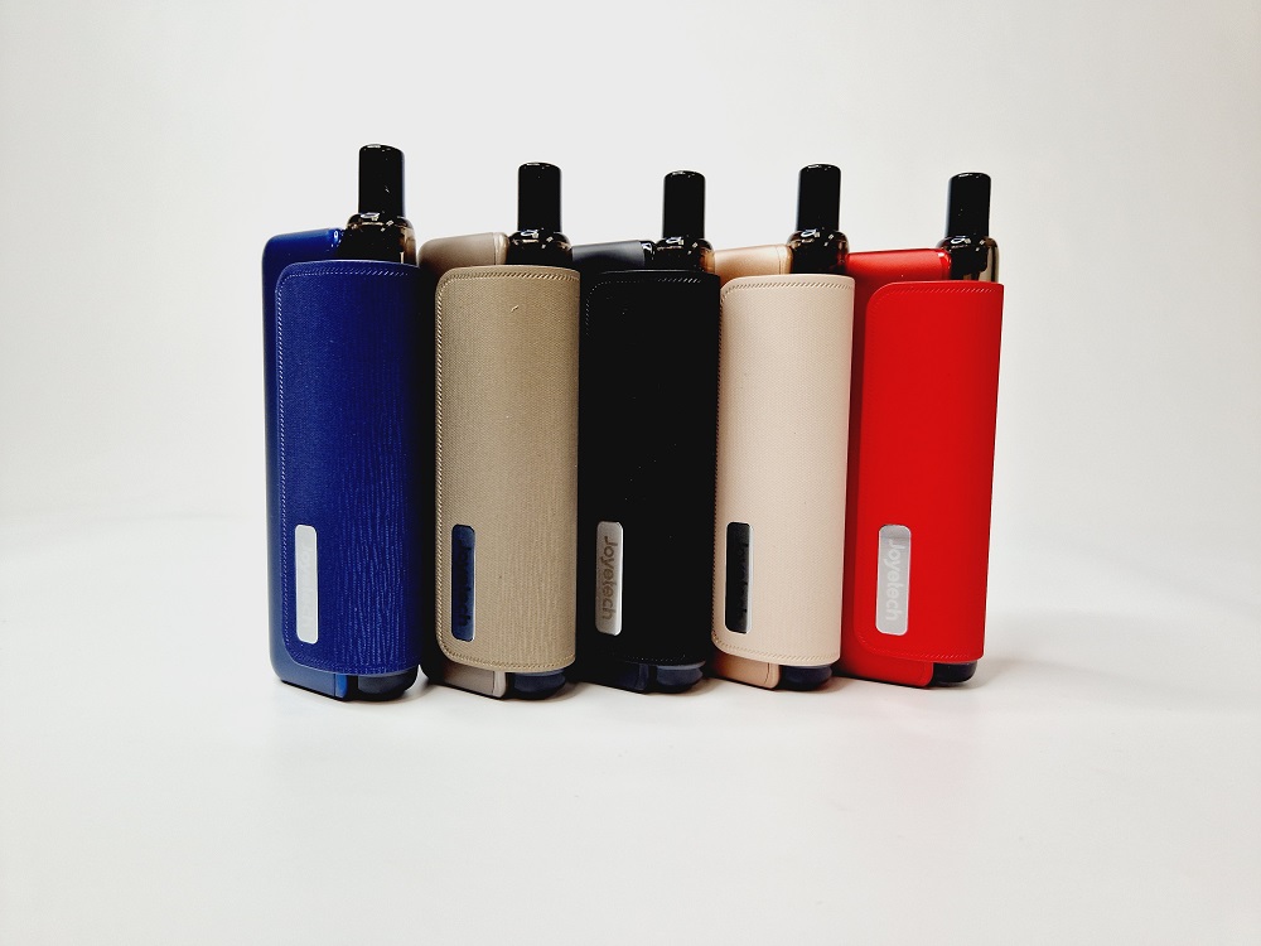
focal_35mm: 23
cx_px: 630
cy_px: 473
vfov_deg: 58.9
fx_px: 838
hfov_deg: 73.9
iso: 50
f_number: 1.8
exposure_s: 1/130
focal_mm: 5.4
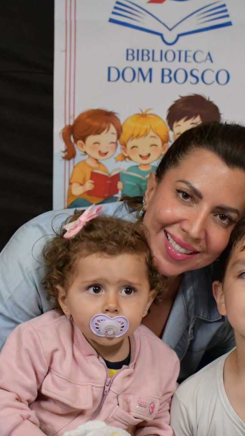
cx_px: 156
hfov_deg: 13.0
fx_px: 1074
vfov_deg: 22.9
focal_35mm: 93
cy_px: 268
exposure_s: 1/60
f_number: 4
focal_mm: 32
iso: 5000
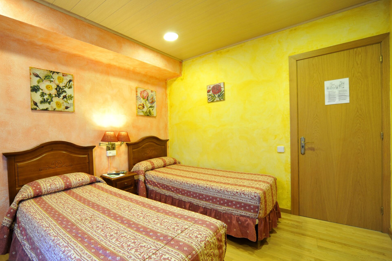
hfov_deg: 94.9
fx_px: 174
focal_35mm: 16
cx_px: 149
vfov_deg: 73.7
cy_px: 134
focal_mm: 12
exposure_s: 1/5
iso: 800
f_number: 8
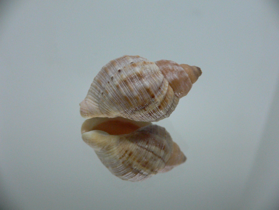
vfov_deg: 40.7
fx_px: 282
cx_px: 140
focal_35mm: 35
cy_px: 105
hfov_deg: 52.6
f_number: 2.8
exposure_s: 1/60
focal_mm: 4.6
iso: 200
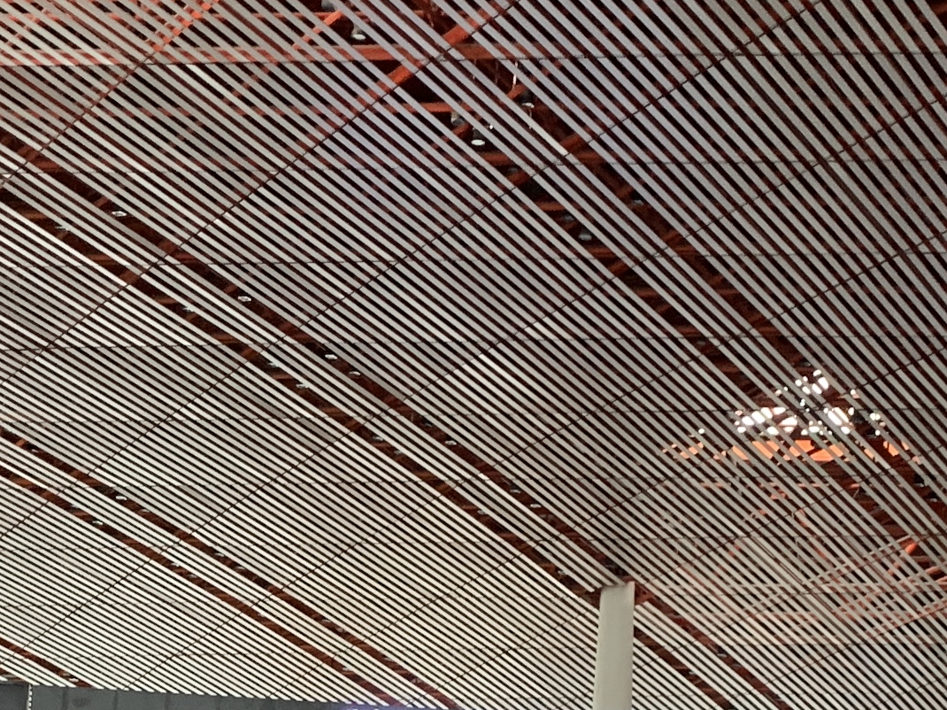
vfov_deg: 14.8
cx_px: 204
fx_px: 2680
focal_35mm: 98
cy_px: 744
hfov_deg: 19.8
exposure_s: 1/60
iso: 125
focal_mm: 4.25
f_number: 1.8
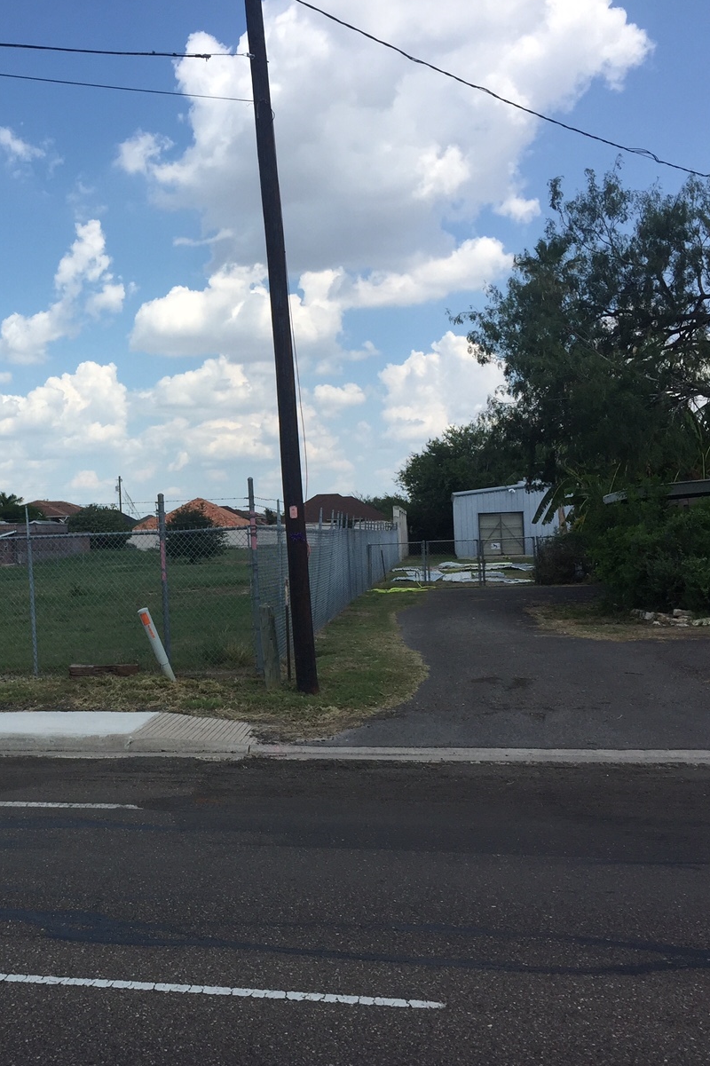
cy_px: 533
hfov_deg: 31.5
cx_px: 108
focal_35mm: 41
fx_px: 1214
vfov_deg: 47.4
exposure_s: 1/2083
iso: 32
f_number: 2.2
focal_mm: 4.15
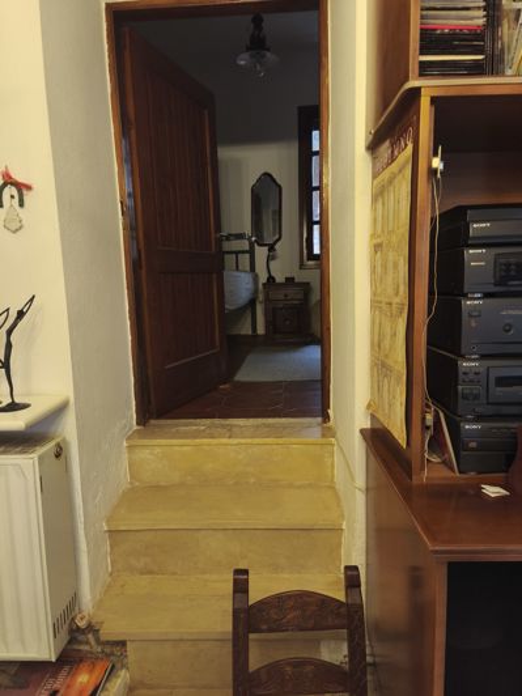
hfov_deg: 58.9
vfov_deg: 73.9
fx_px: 462
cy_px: 348
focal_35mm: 23
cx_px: 261
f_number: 1.7
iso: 640
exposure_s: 1/33.3
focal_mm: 5.35
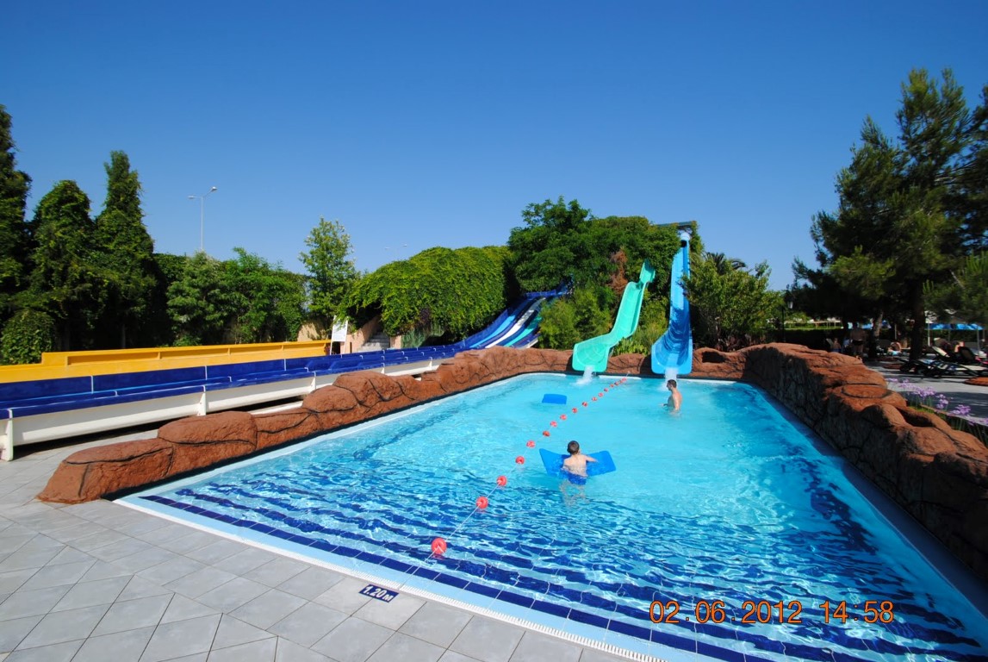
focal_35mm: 15
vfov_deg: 77.5
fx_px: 412
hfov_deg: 100.3
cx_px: 494
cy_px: 331
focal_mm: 10
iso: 100
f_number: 8
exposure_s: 1/250
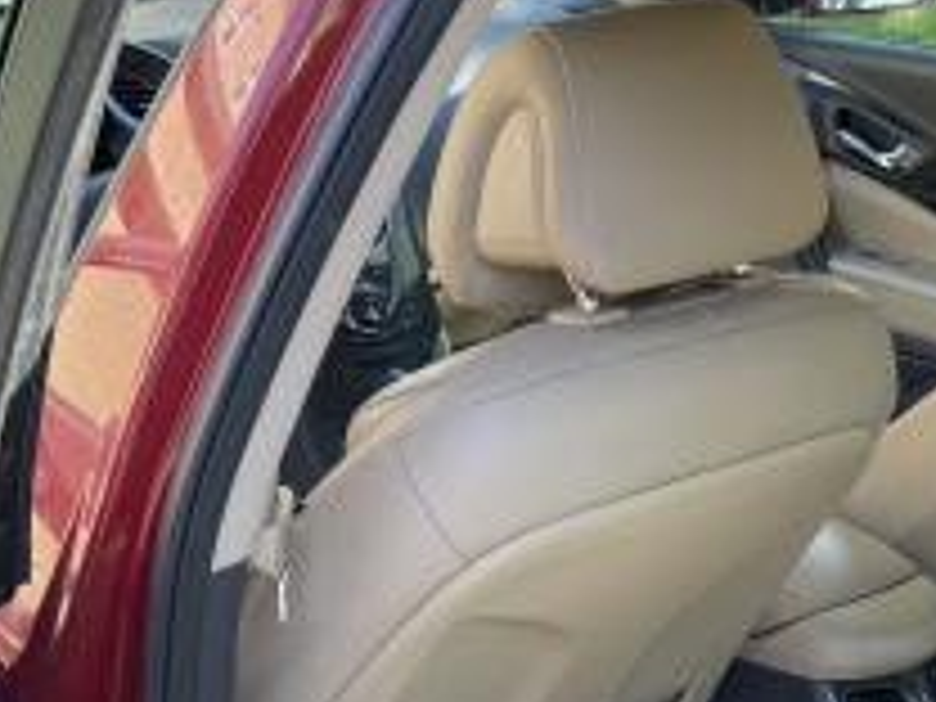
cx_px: 256
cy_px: 644
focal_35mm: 63
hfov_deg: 30.3
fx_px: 1703
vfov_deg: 22.7
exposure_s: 1/185
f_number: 1.6
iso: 32
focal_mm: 4.2
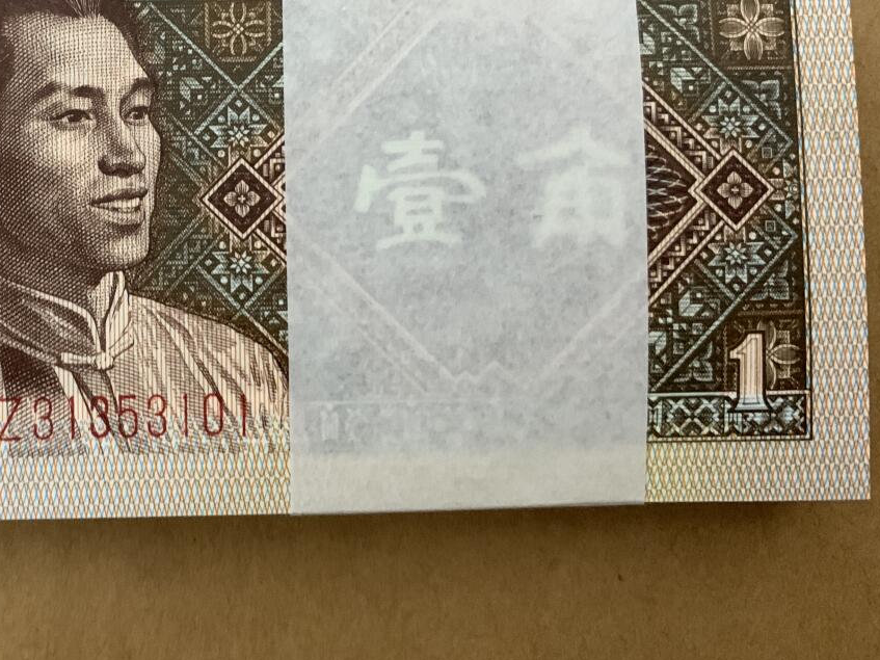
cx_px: 183
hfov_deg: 42.0
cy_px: 180
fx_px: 1093
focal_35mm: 43
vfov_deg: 33.0
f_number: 1.8
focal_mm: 4.25
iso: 500
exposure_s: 1/30
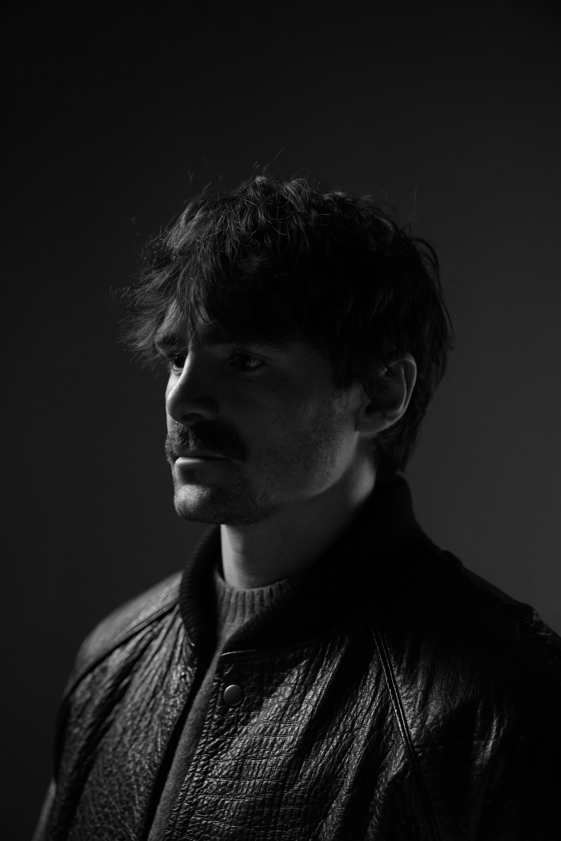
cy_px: 420
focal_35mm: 60
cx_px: 280
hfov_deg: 22.6
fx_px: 1402
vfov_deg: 33.4
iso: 2000
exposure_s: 1/160
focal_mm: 60
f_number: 3.5
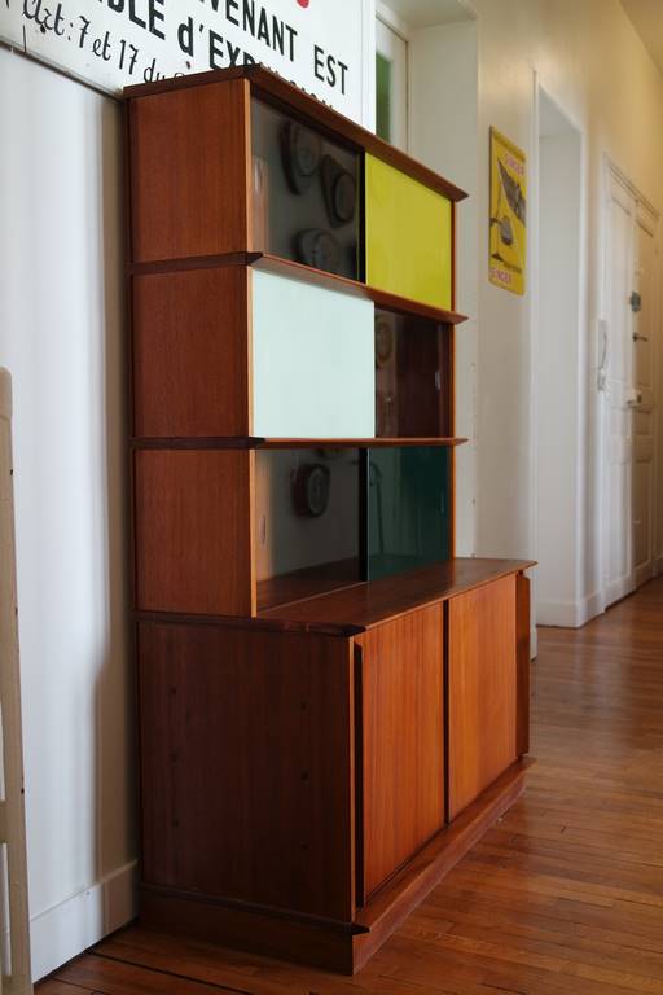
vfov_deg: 48.5
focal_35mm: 40
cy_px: 498
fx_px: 1105
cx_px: 332
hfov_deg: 33.4
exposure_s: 1/50
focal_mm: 26
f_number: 4
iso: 400
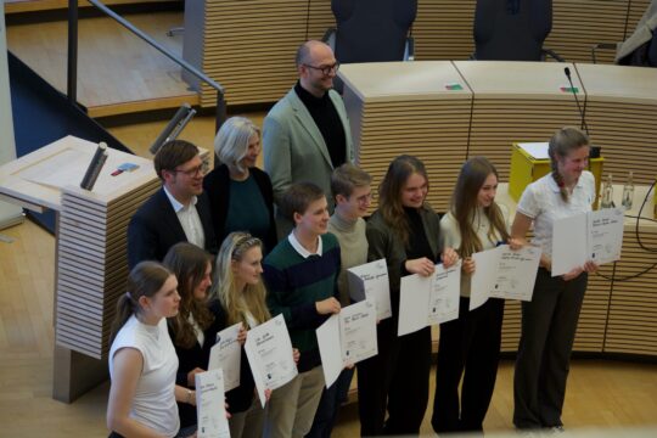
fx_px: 2190
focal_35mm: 120
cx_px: 328
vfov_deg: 11.4
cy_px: 219
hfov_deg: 17.1
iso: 400
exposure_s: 1/125
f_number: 4.5
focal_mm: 80
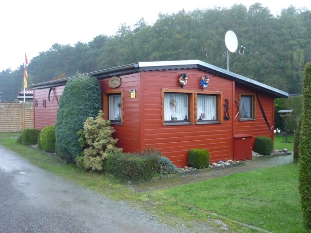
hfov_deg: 55.4
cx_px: 156
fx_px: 296
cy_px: 116
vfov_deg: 42.9
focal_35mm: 33
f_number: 2.8
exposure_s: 1/15
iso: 400
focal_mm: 5.5
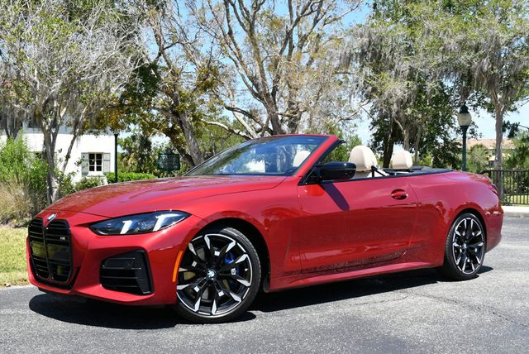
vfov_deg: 28.1
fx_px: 706
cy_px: 177
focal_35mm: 48
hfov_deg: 41.1
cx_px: 264
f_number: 8
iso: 140
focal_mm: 24
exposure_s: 1/250
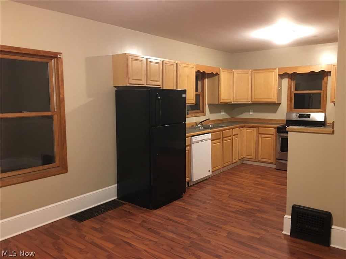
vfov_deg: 48.2
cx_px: 173
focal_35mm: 29
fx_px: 290
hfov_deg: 61.7
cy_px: 130
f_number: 2.2
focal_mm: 4.15
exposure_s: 1/4
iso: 80
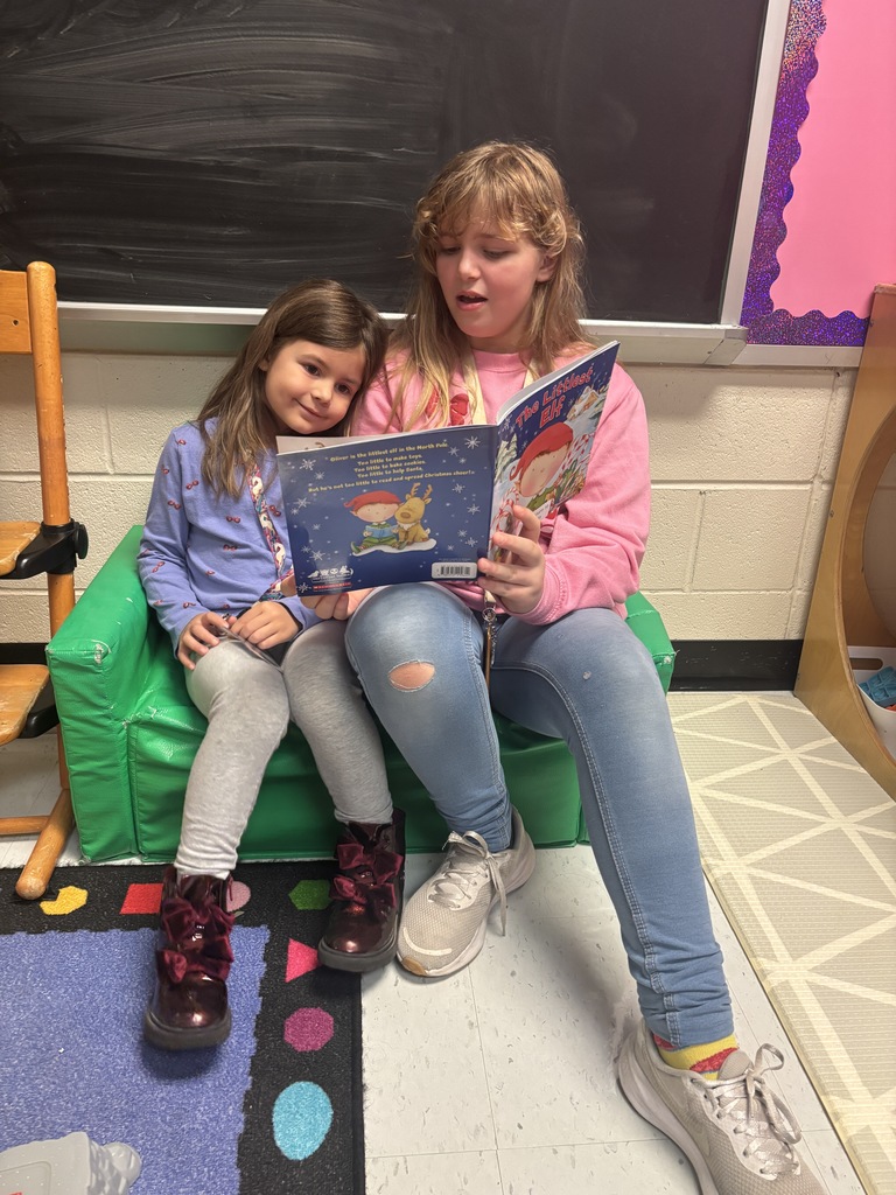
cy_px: 598
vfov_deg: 67.3
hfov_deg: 53.1
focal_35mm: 26
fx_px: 897
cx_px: 448
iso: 320
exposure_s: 1/60
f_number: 1.6
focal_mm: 5.96
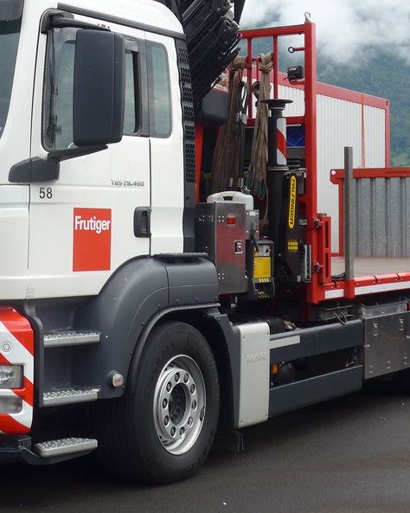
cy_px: 177
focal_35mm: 81
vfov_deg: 23.5
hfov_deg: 18.7
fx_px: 1229
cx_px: 76
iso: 80
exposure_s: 1/400
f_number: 2.8
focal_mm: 8.4
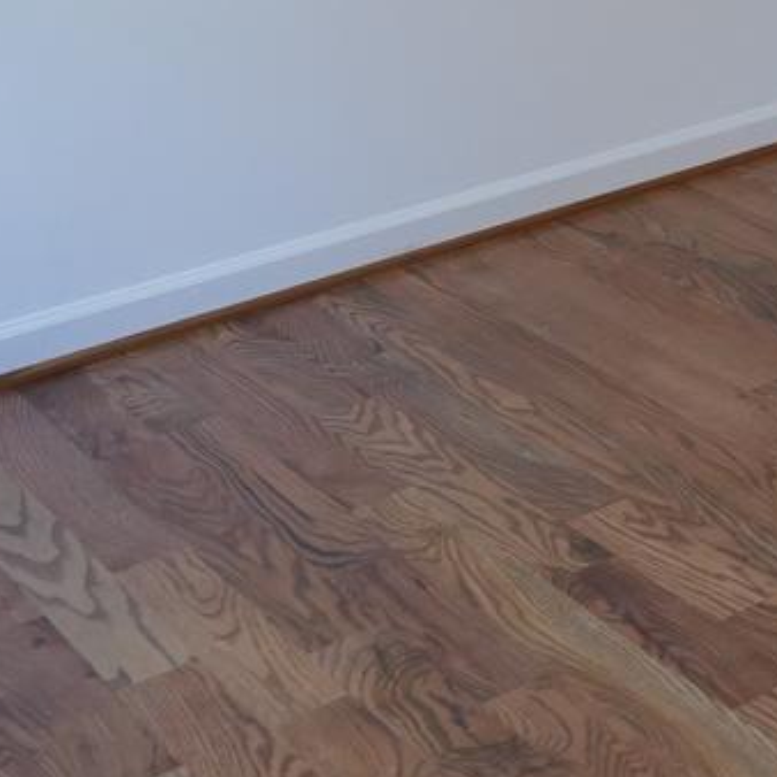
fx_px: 1828
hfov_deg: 16.8
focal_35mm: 72
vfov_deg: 22.5
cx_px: 1618
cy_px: -95
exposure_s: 1/160
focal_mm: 14
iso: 1250
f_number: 4
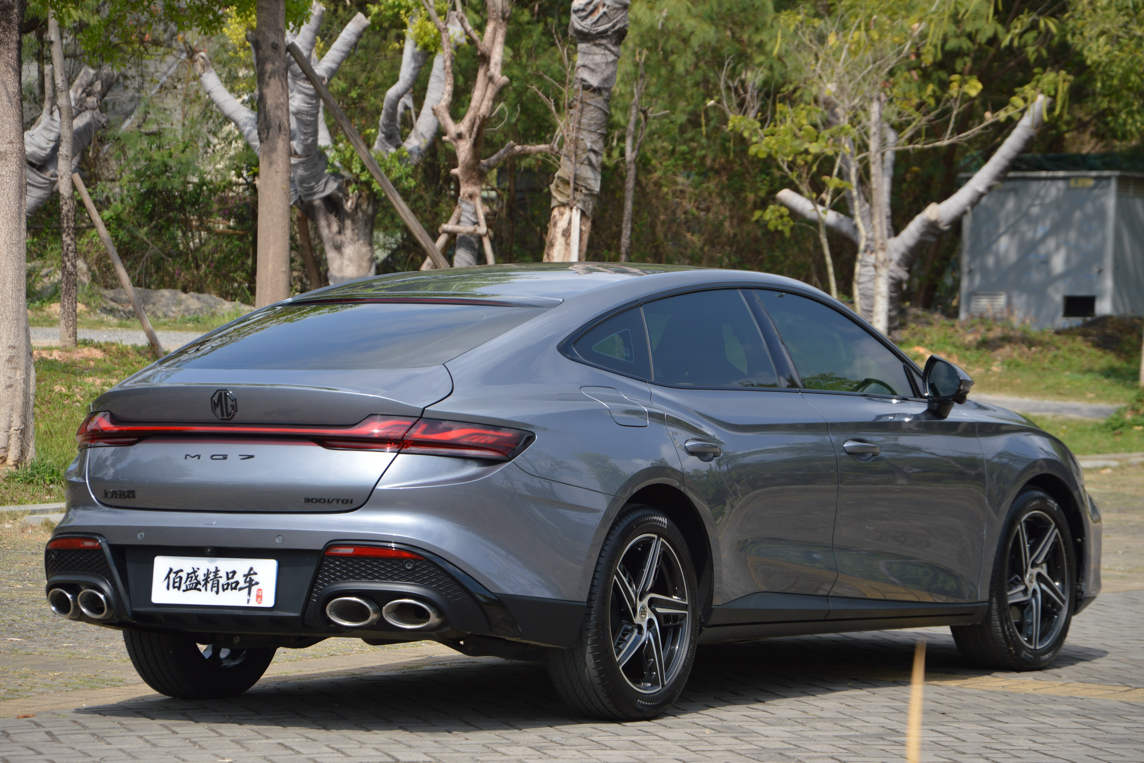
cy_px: 381
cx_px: 571
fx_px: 4417
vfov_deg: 9.9
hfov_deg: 14.8
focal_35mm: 139
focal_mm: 92
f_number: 5.6
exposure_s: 1/400
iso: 100
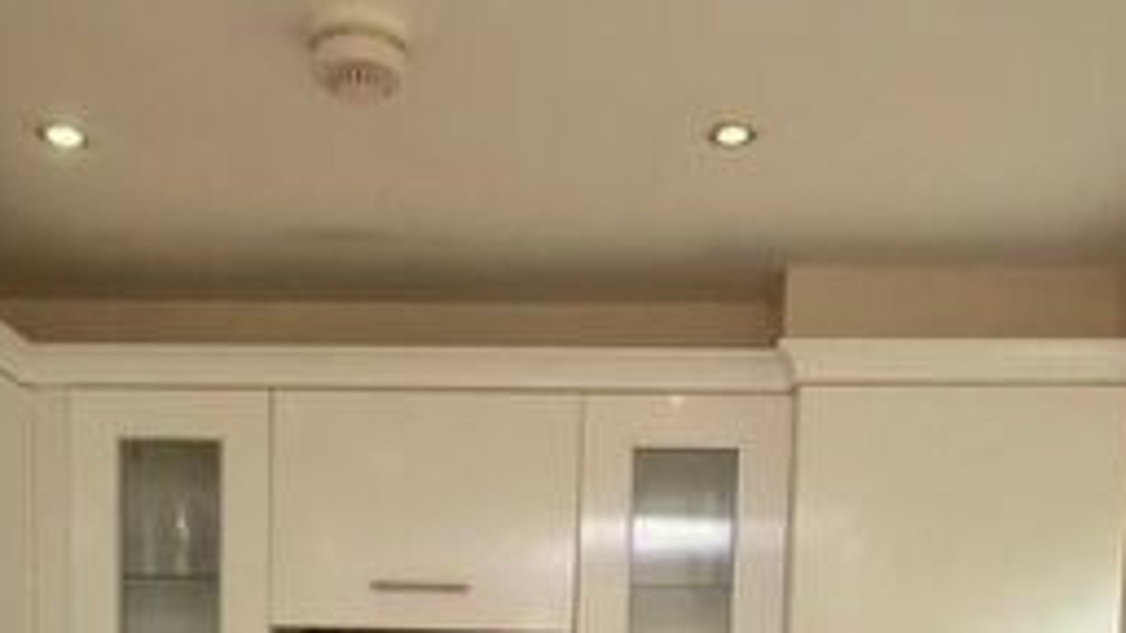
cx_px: 572
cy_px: 921
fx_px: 1284
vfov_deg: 23.0
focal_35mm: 43
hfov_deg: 47.4
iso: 1600
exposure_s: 1/200
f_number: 4.5
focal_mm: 10
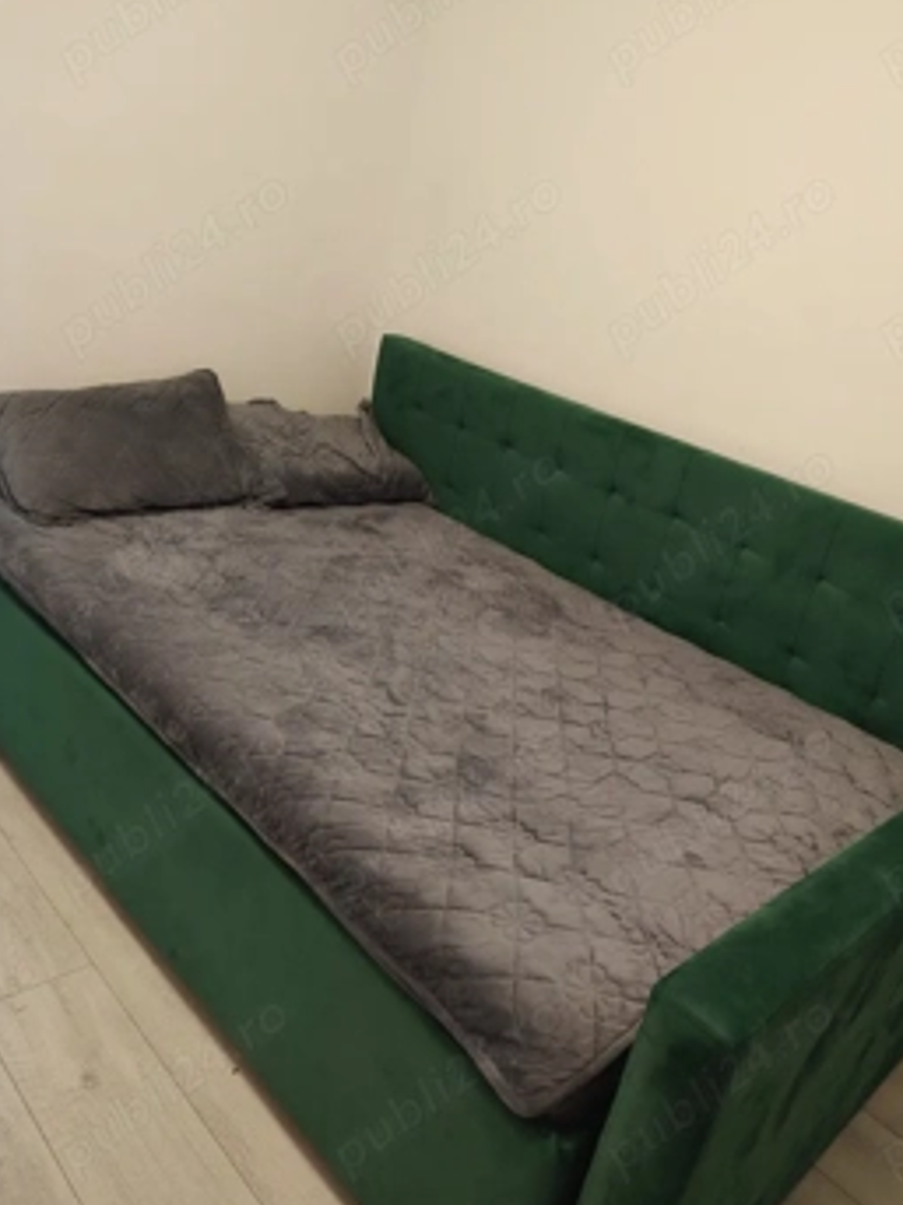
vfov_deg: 63.4
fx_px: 974
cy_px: 580
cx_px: 517
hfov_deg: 49.6
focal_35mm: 28
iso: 938
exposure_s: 1/25
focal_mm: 5.25
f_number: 1.75
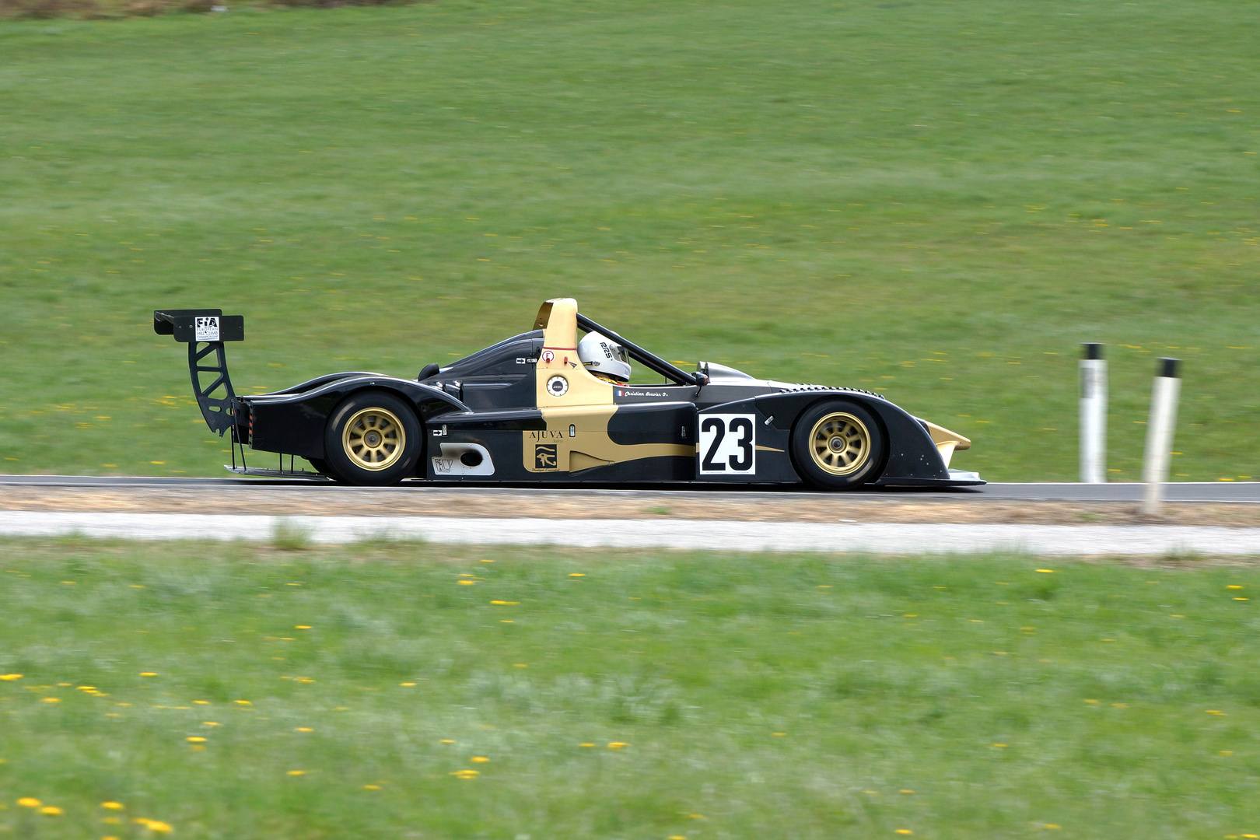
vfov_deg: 5.1
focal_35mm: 270
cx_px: 630
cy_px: 420
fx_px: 9449
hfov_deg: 7.6
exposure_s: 1/320
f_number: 9
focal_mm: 180
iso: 200
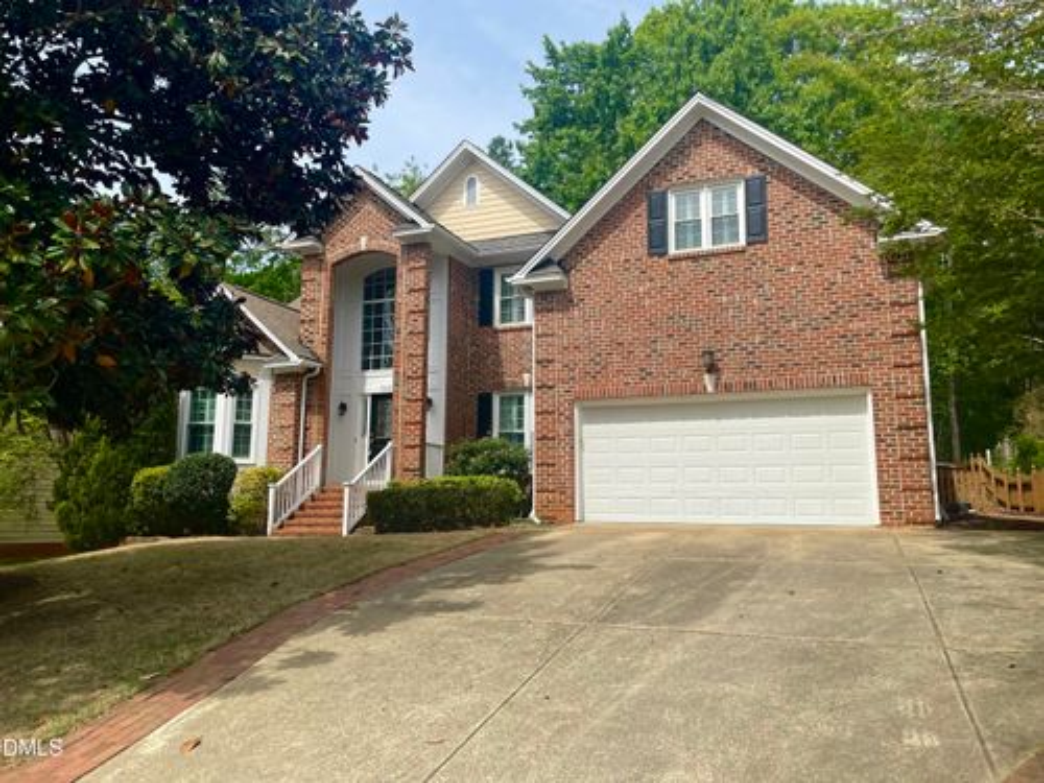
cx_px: 522
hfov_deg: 67.3
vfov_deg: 53.1
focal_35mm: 26
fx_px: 784
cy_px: 392
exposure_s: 1/3125
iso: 32
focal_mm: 4.2
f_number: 1.6
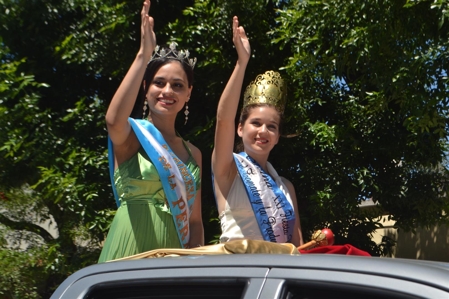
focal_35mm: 82
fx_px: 1029
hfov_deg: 24.6
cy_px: 150
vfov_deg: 16.6
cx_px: 224
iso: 100
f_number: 10
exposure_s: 1/200
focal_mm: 55
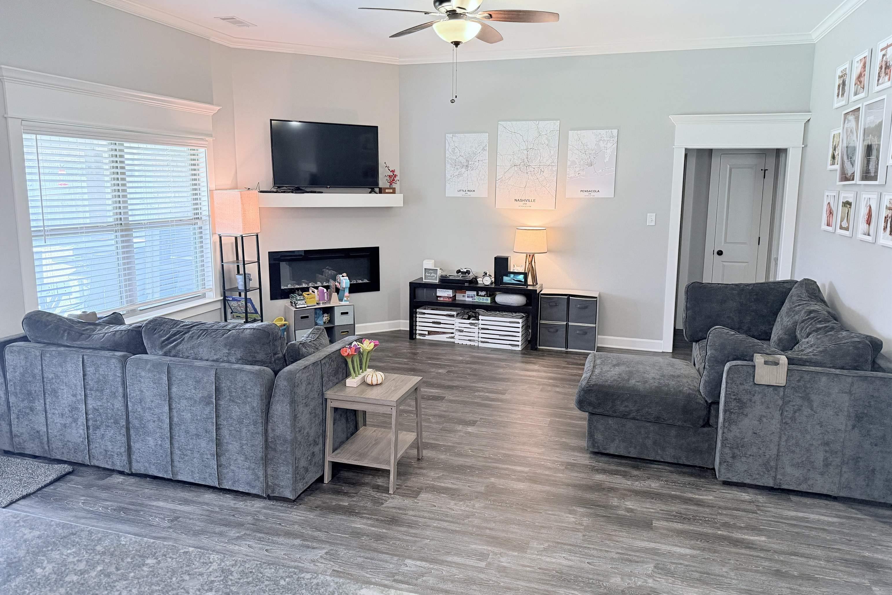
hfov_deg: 71.5
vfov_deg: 51.3
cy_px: 283
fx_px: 619
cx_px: 446
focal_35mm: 25
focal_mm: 6.76
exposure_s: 1/60
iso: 250
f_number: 1.78
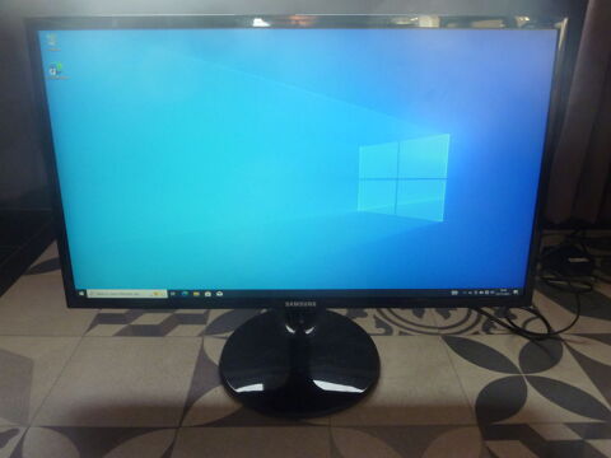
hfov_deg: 61.7
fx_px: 512
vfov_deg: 48.2
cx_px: 306
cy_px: 229
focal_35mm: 29
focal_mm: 4.7
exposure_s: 1/30
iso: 320
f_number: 3.4
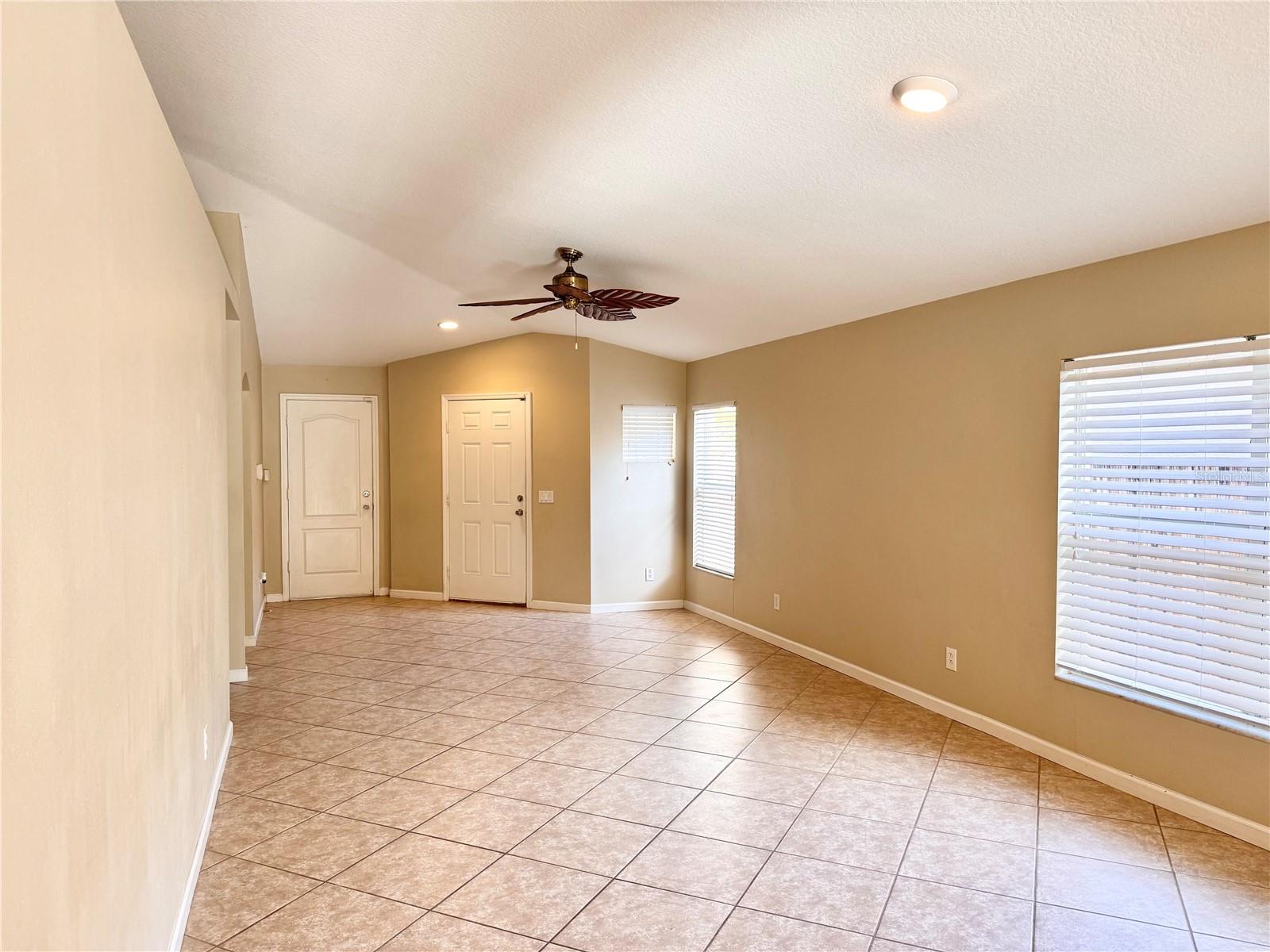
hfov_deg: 71.6
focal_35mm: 24
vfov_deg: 56.8
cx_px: 635
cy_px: 476
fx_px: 881
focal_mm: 6.76
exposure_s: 1/120
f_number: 1.78
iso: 125
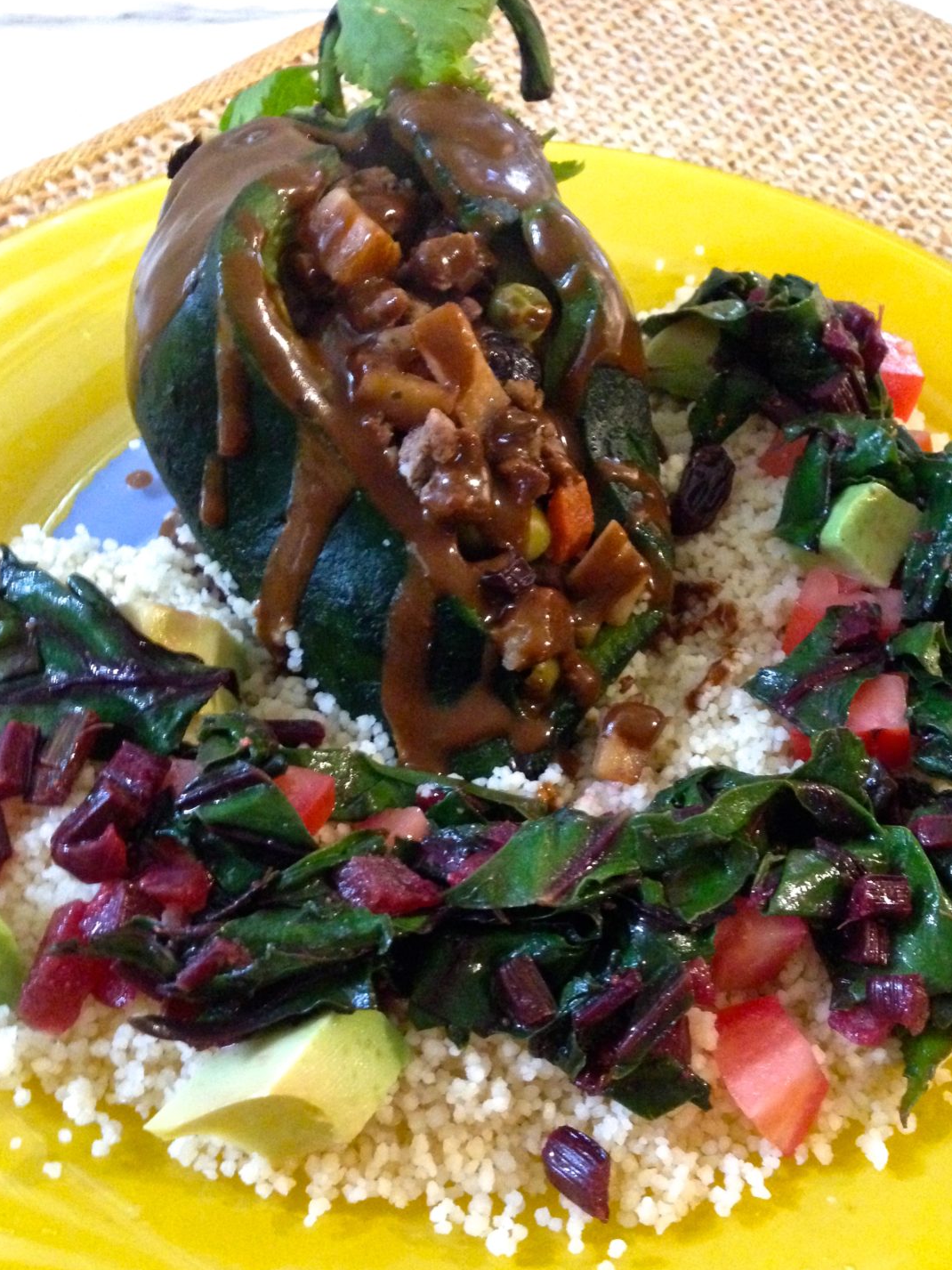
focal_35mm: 37
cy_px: 651
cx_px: 516
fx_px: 1357
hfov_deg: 38.6
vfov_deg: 50.1
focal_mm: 4.12
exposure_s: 1/15
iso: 640
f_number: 2.4
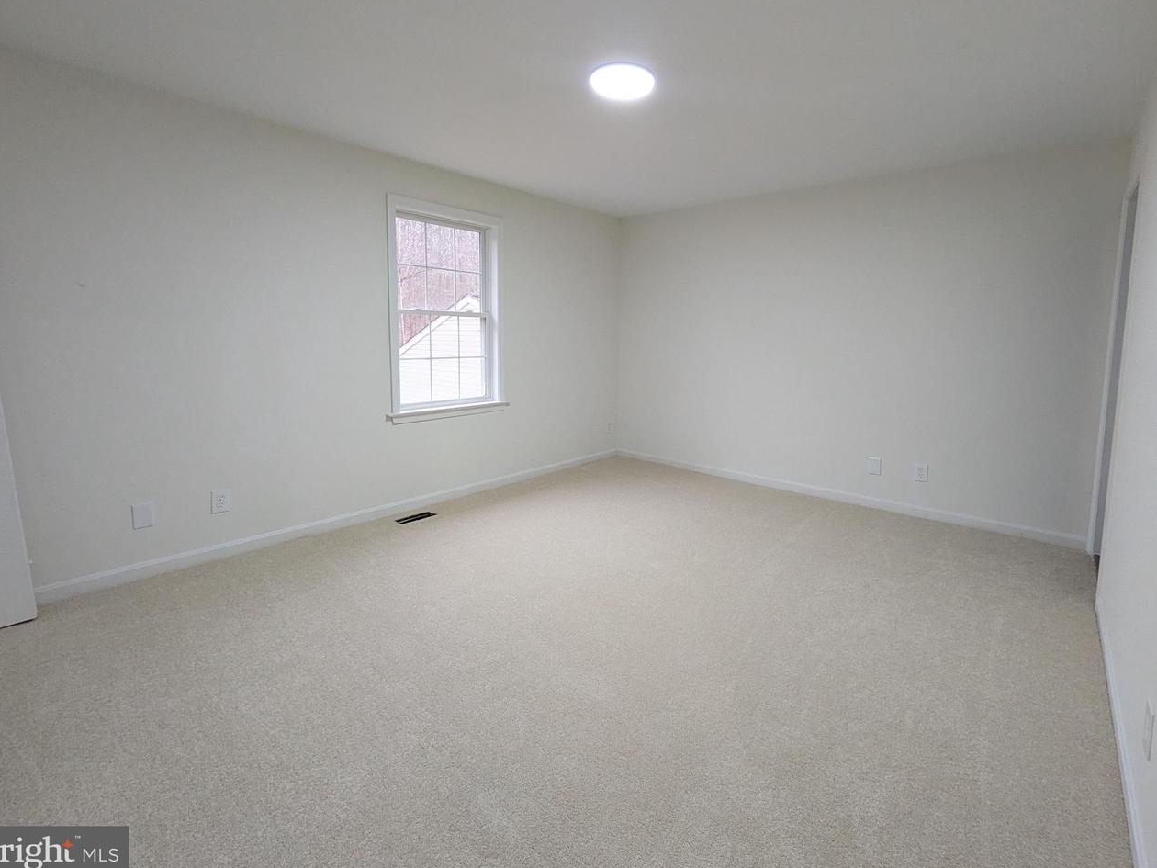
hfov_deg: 94.3
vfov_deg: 77.8
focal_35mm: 16
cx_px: 629
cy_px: 383
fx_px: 535
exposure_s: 1/60
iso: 254
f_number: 2.2
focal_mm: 1.83
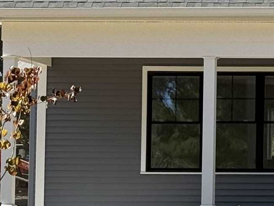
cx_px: 487
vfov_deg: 6.5
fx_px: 1804
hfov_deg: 8.4
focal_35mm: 228
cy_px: 102
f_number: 1.78
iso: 80
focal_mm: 6.76
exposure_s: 1/2342
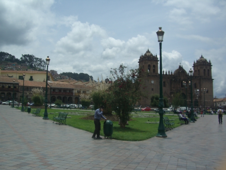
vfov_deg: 37.7
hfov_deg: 49.0
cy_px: 85
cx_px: 113
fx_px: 248
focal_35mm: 38
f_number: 5.6
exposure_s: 1/640
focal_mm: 7.9
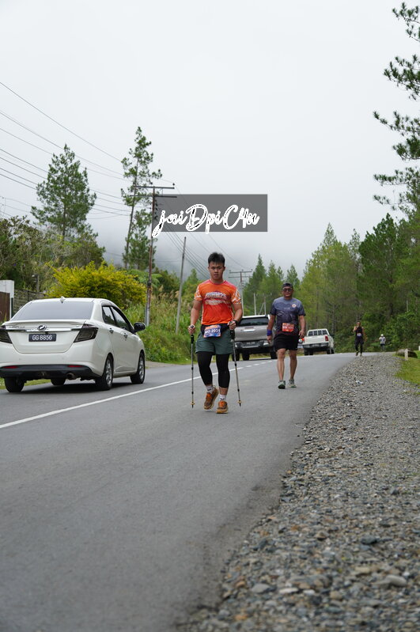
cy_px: 316
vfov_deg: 31.9
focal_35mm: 63
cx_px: 210
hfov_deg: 21.5
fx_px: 1105
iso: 100
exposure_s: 1/500
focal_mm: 42
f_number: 2.8
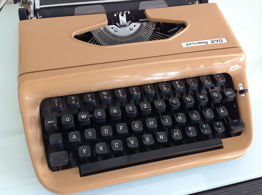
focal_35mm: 35
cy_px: 98
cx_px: 131
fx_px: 265
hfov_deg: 52.7
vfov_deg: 40.6
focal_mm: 4.28
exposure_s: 1/20
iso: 50
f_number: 2.4
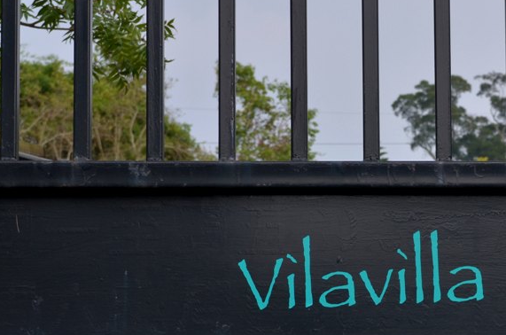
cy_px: 278
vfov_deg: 10.0
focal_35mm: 136
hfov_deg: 15.0
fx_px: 1907
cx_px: 426
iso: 100
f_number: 8
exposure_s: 1/400
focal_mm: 50
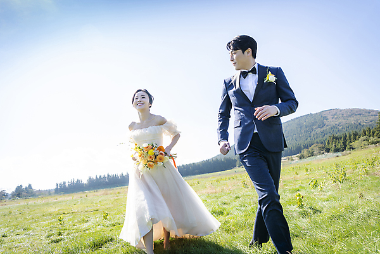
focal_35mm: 28
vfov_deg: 46.4
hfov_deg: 65.5
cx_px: 190
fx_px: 296
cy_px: 127
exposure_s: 1/1600
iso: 250
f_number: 4
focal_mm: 28
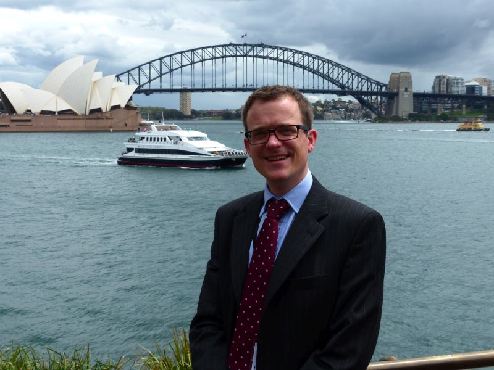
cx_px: 247
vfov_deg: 28.0
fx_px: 742
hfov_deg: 36.8
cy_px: 185
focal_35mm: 52
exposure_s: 1/640
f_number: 4
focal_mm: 9.4
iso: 100
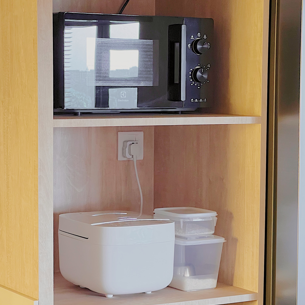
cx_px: 171
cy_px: 207
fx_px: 1087
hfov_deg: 16.0
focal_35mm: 109
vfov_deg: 15.9
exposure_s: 1/60
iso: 500
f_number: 2.8
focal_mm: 9
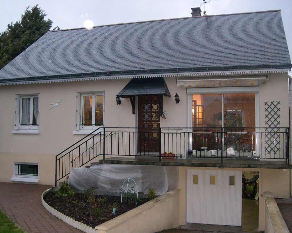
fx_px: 346
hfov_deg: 45.8
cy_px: 117
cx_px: 138
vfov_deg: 37.3
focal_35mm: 40
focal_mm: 8
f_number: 2.8
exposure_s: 1/60
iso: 364
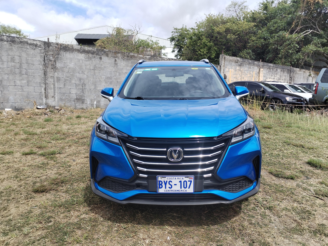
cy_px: 125
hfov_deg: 60.0
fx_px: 284
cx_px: 166
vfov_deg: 46.8
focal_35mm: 30
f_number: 1.8
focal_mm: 4.75
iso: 100
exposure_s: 1/1208
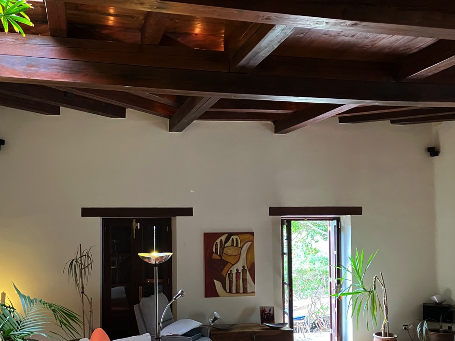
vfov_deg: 37.3
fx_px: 499
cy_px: 228
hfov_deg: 48.5
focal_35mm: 38
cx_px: 169
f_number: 1.8
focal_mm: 3.99
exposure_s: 1/50
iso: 320
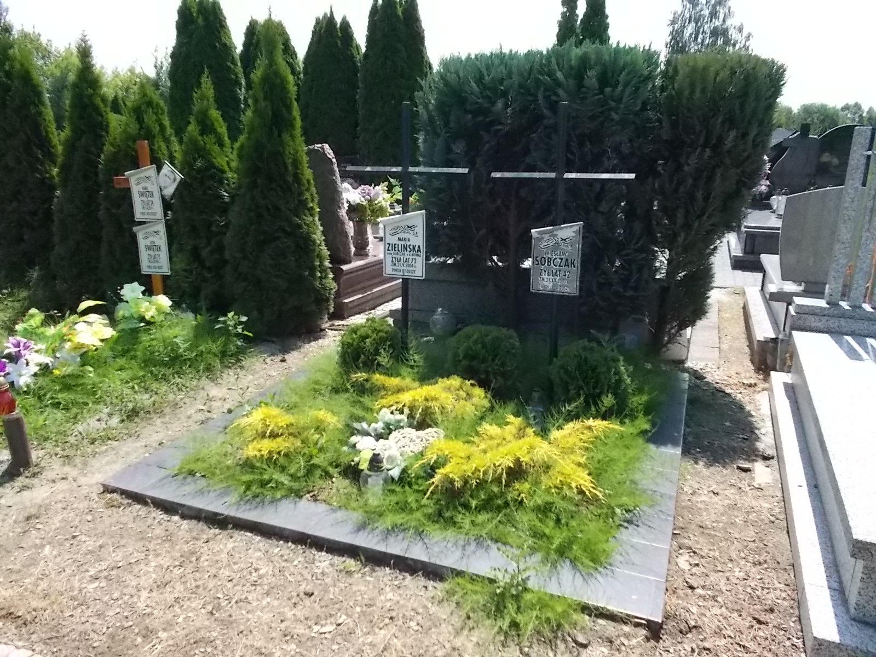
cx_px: 438
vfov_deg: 53.1
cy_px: 328
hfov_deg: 67.3
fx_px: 658
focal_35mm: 26
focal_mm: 4.6
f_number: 8
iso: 400
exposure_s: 1/400
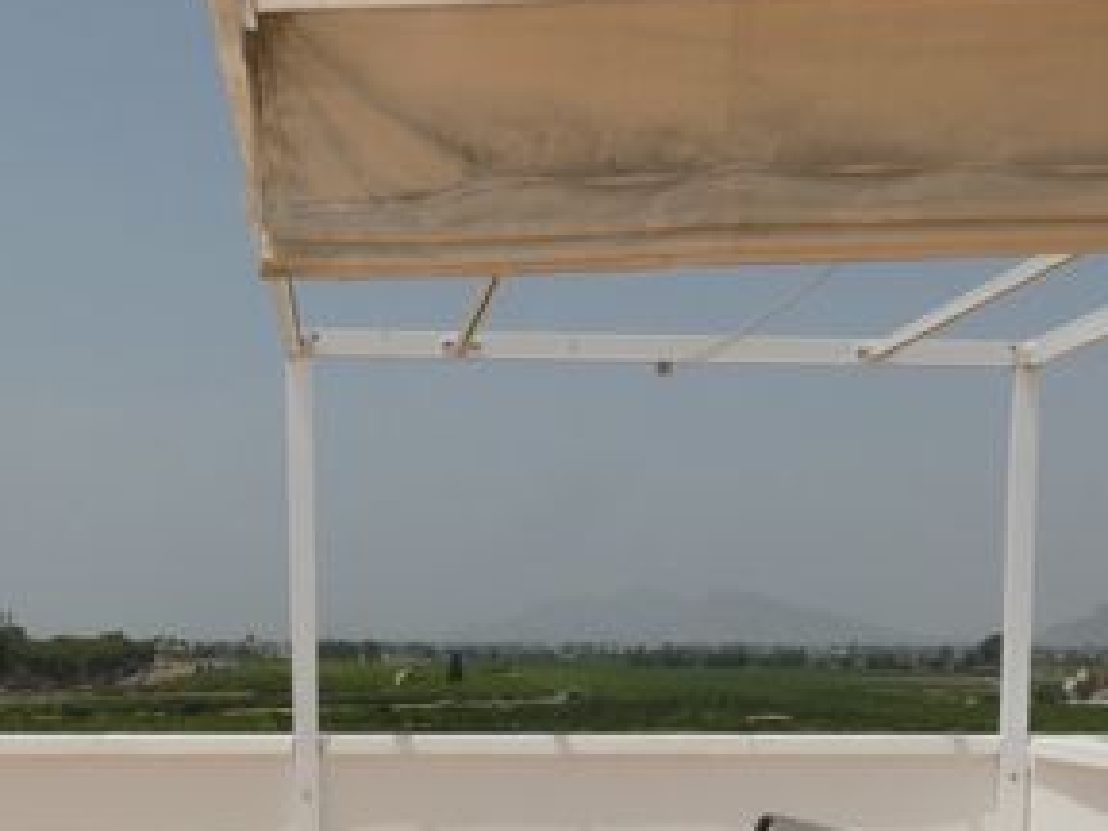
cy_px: 869
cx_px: 433
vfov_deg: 27.6
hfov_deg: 38.7
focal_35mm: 49
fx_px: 1568
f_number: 5.6
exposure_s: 1/1000
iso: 80
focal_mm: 3.6
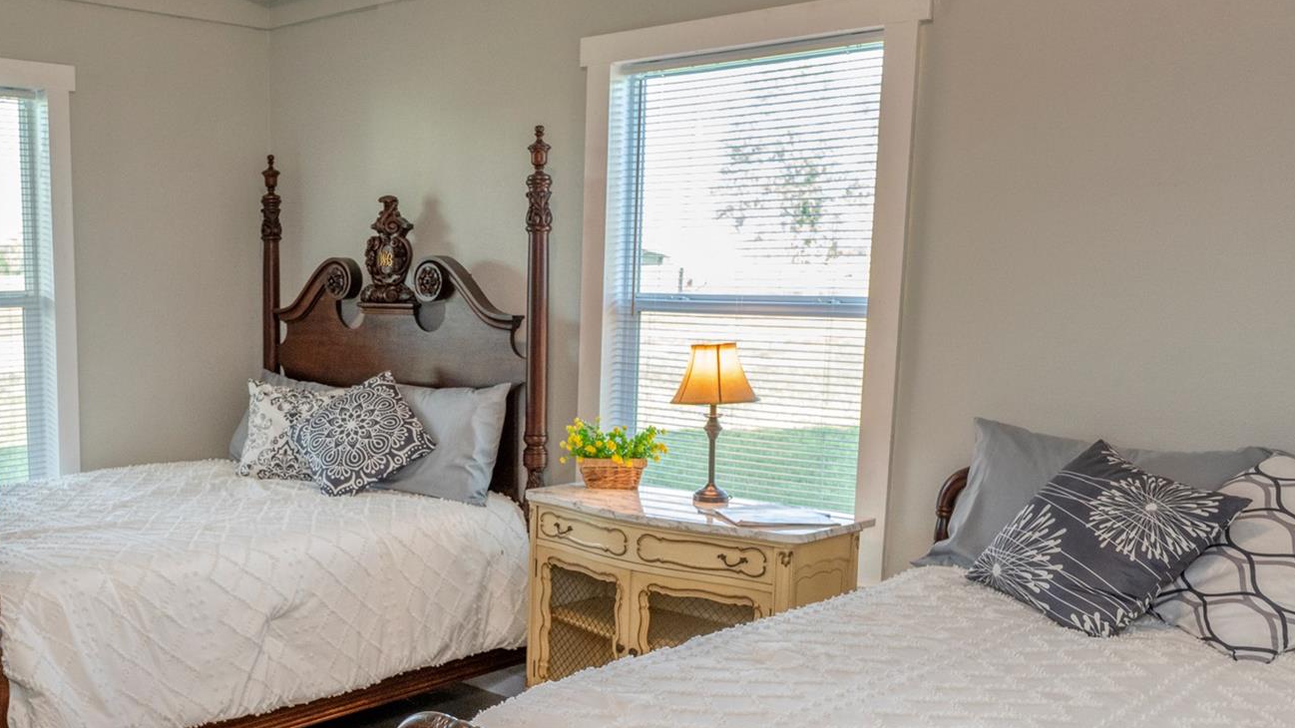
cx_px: 328
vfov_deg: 31.0
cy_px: 467
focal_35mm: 38
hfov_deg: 50.7
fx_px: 1305
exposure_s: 1/60
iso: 560
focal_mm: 15.5
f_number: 5
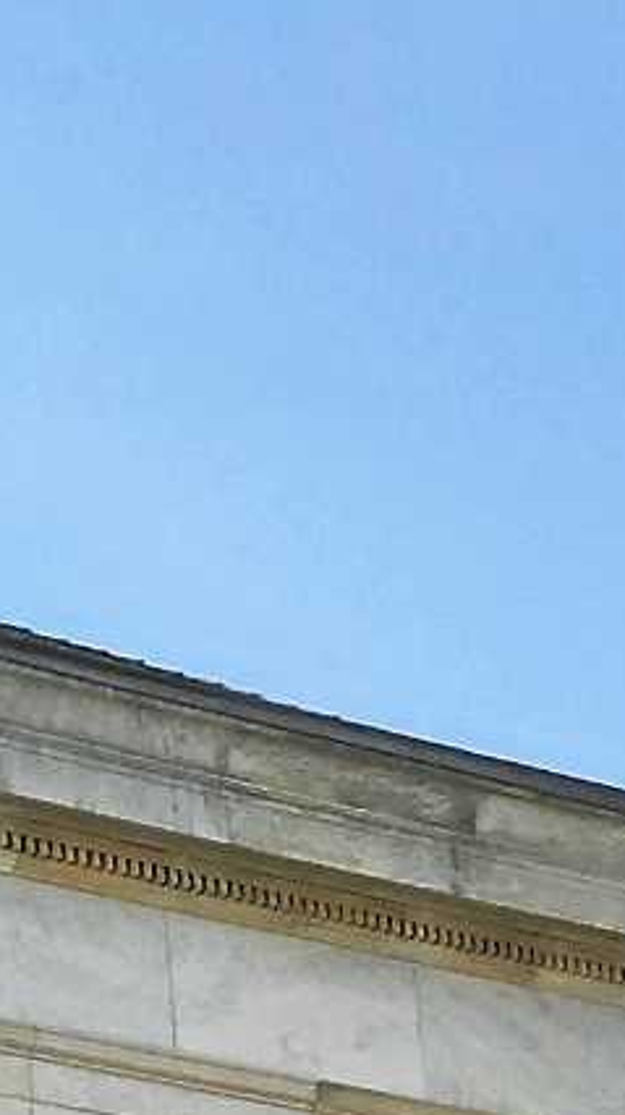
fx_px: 4487
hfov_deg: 7.3
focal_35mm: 152
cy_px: 1947
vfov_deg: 12.9
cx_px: -1051
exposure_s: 1/1014
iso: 32
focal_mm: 4.15
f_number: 2.2
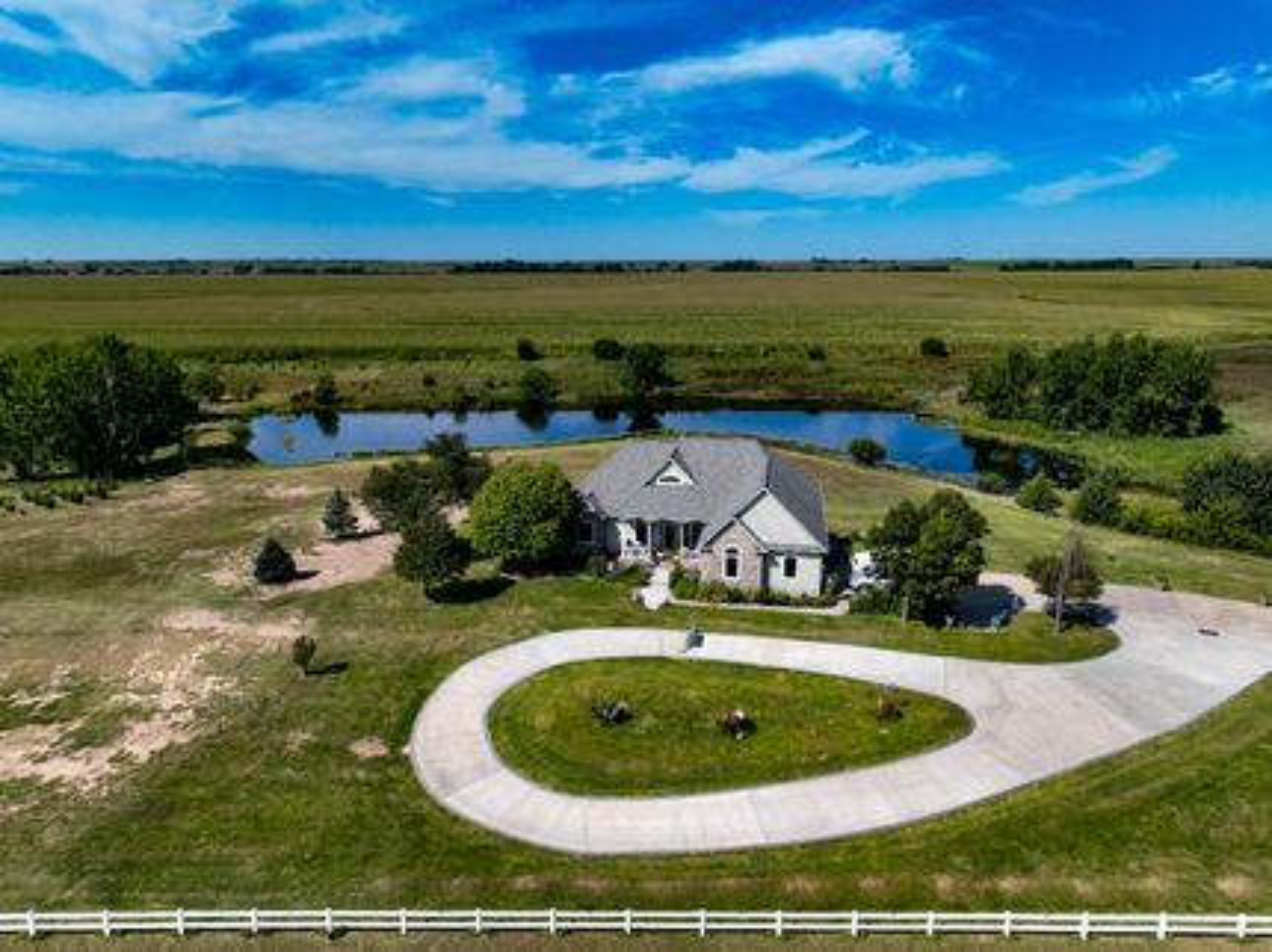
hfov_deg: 71.6
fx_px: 881
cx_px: 636
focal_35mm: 24
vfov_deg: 56.8
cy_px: 476
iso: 100
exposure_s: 1/2000
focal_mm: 12.29
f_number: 2.8
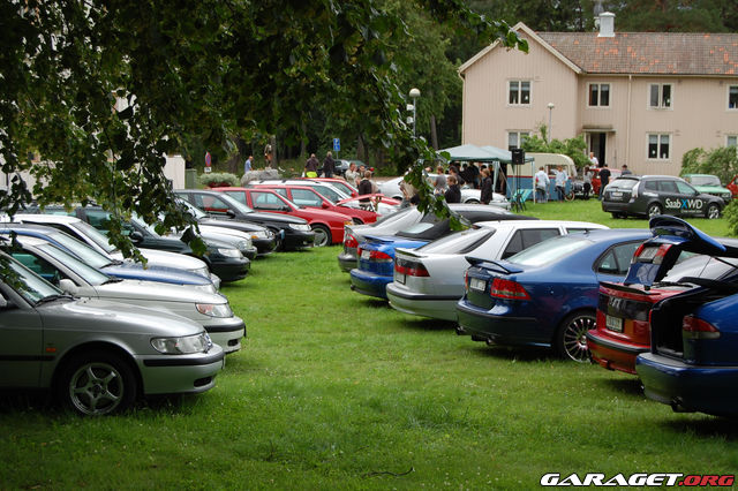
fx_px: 1475
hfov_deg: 28.1
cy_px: 246
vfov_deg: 18.9
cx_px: 369
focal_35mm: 72
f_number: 8
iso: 200
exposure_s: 1/250
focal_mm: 48
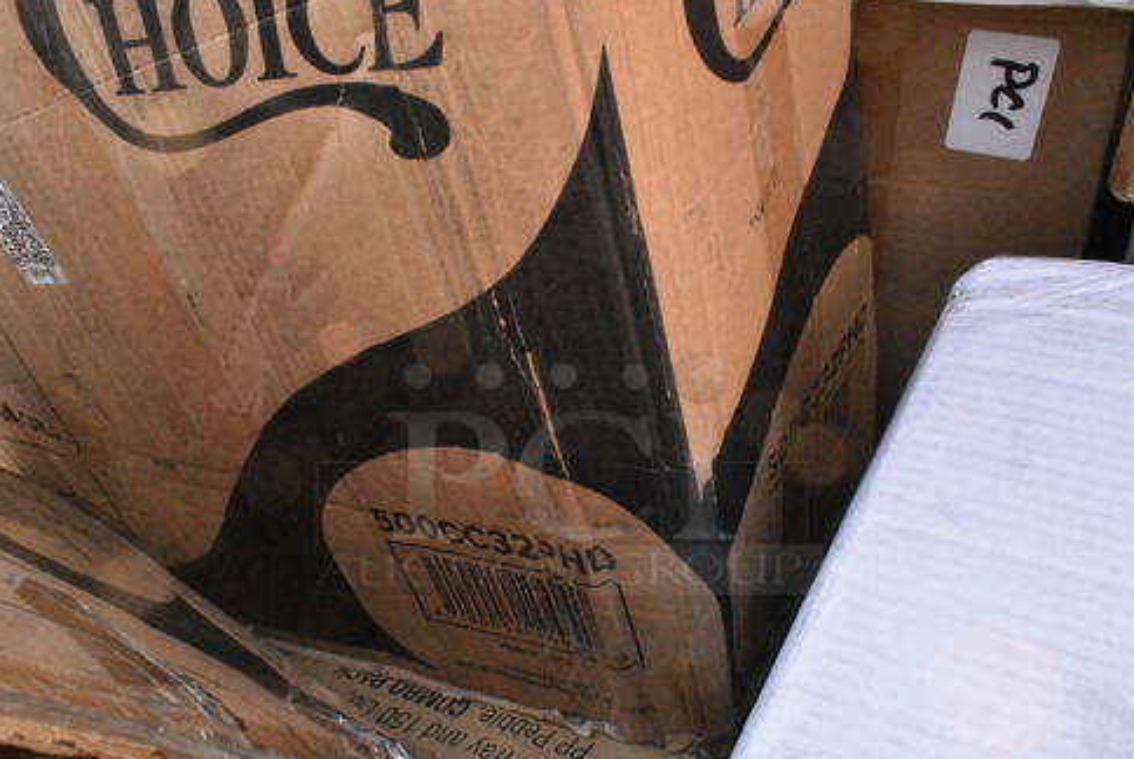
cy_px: 471
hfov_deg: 55.7
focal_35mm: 34
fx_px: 1072
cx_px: 562
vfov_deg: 38.8
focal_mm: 18
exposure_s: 1/640
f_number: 13
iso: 6400
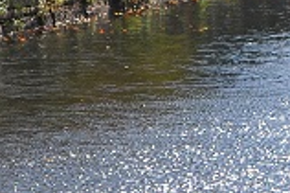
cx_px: 468
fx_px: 3661
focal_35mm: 455
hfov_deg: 4.5
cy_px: -117
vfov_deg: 3.0
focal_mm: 50
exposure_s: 1/250
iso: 400
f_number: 8
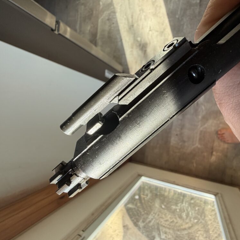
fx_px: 133
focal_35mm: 17
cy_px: 120
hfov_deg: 82.5
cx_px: 149
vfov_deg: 84.0
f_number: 2.2
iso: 160
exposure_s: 1/121
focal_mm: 2.22
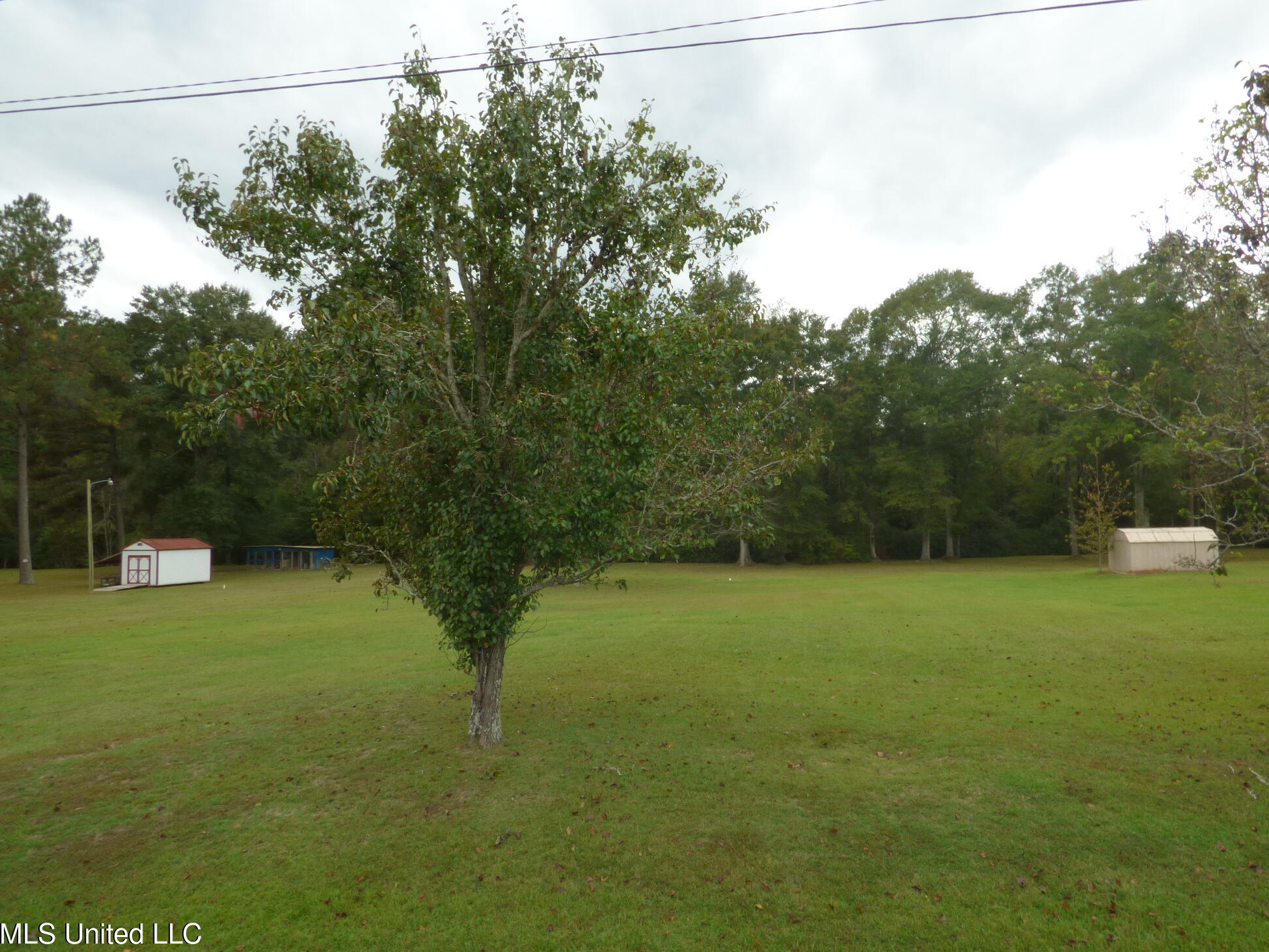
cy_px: 480
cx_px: 662
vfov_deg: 63.5
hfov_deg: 78.9
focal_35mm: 21
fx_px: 770
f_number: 6.3
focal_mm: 3.58
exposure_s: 1/60
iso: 100
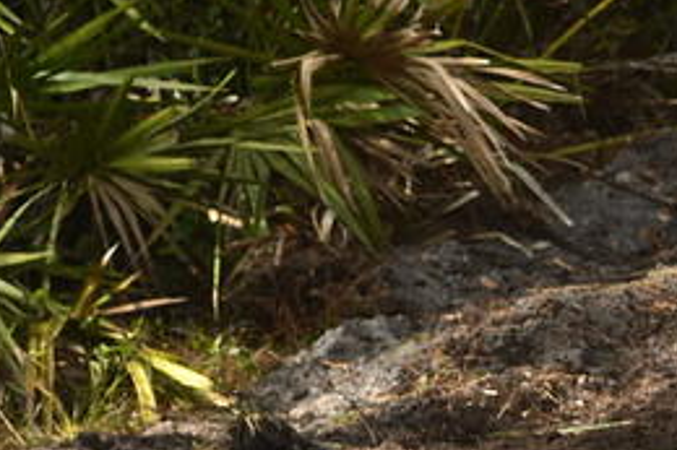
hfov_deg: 4.9
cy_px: -13
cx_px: 1173
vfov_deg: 3.3
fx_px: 7761
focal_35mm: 413
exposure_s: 1/1250
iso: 640
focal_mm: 110
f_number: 5.6
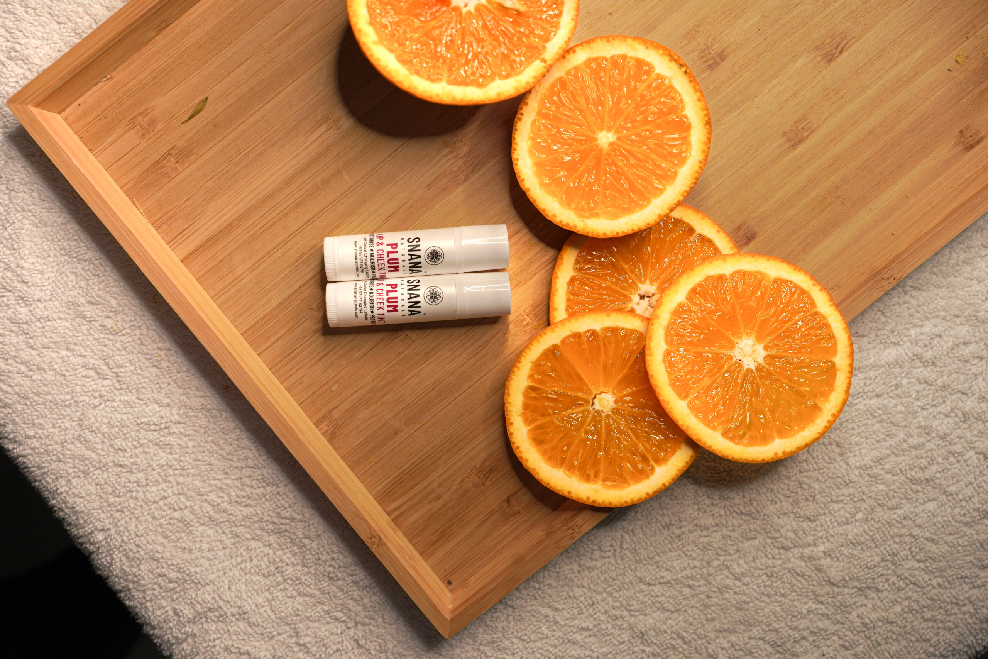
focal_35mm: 35
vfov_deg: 37.9
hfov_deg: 54.4
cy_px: 330
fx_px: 961
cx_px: 494
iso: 400
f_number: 6.3
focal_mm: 35
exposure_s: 1/160
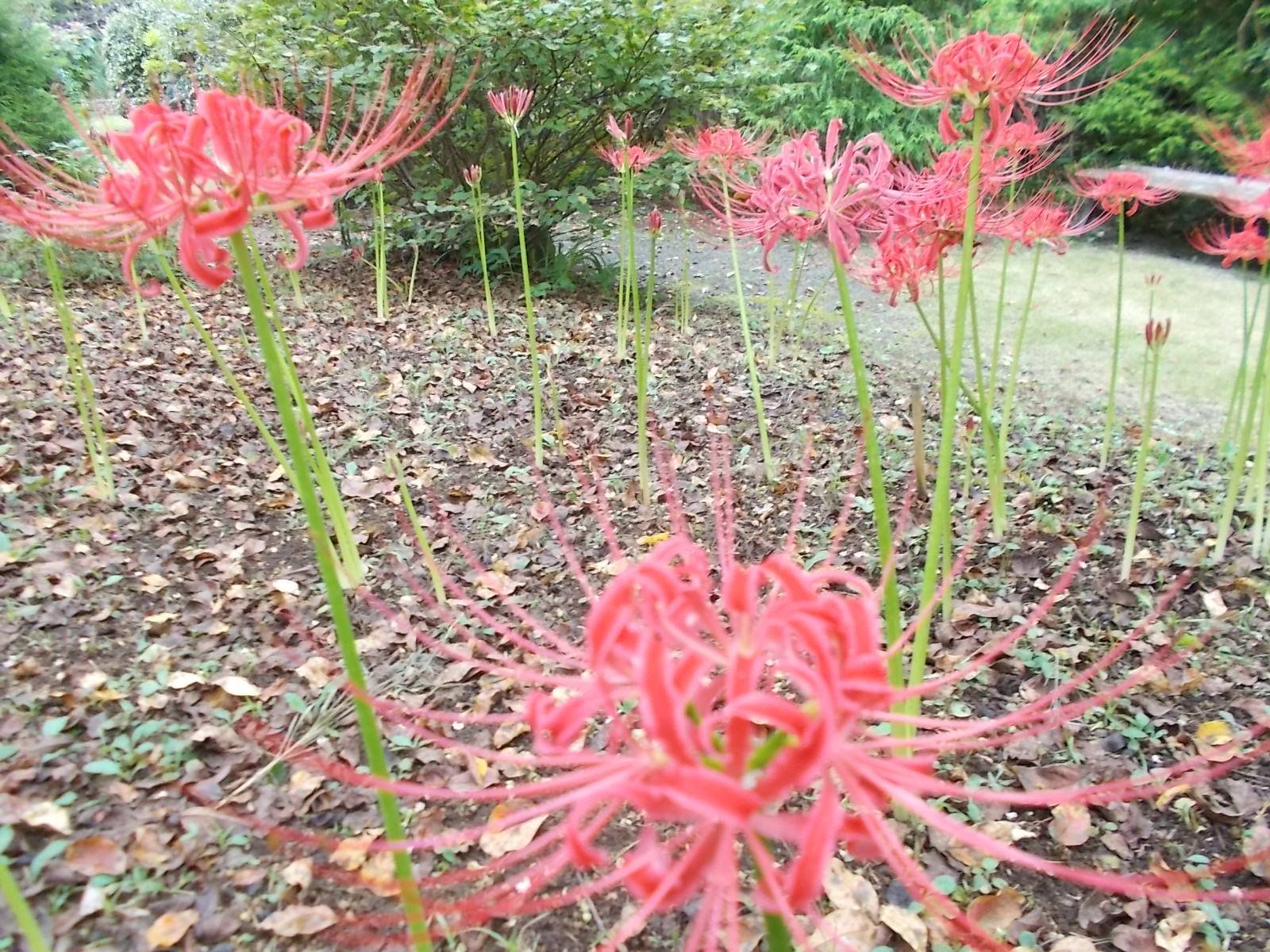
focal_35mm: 26
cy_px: 476
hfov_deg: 67.3
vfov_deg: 53.1
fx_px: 954
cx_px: 635
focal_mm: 4.6
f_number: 3.2
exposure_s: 1/25
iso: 200
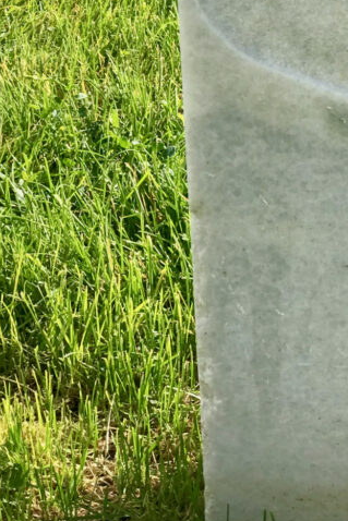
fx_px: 1840
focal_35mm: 127
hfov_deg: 10.7
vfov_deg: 16.0
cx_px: 392
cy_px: 71
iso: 20
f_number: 2.8
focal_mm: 6.6
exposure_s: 1/584
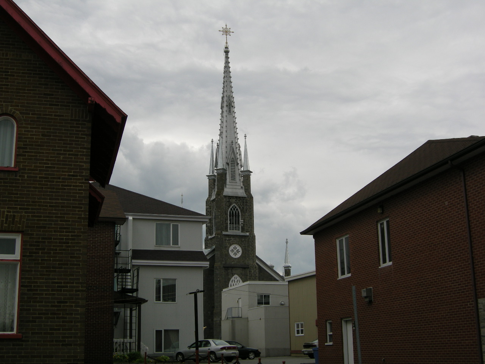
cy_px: 182
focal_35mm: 48
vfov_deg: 30.3
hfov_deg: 39.7
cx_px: 242
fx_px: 673
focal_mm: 10.1
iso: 64
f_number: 4.9
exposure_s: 1/240
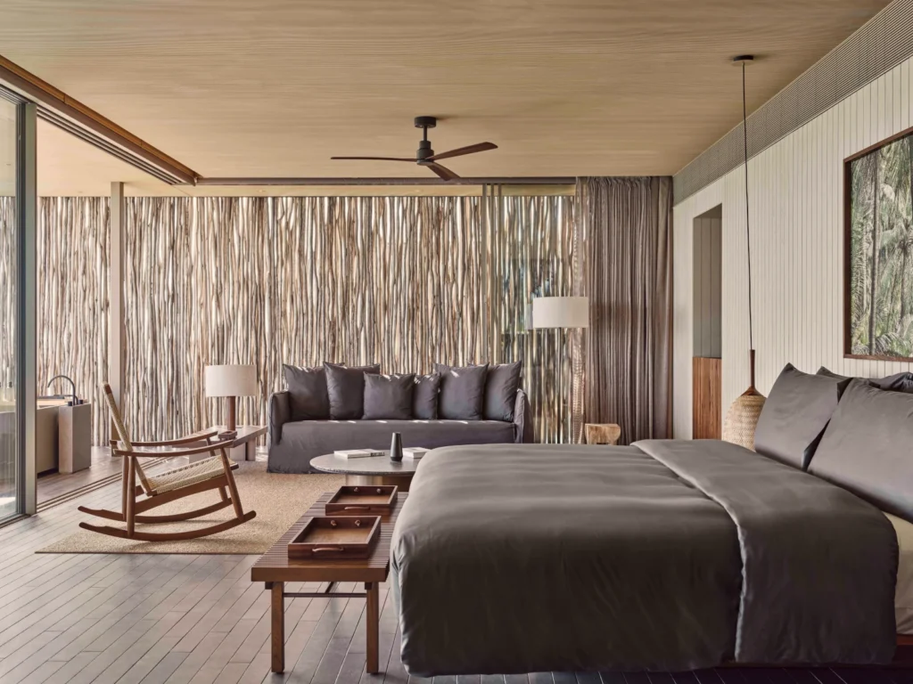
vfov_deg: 39.7
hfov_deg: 51.4
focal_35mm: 36
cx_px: 456
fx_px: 950
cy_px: 342
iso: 200
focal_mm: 45
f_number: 8
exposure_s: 1/60
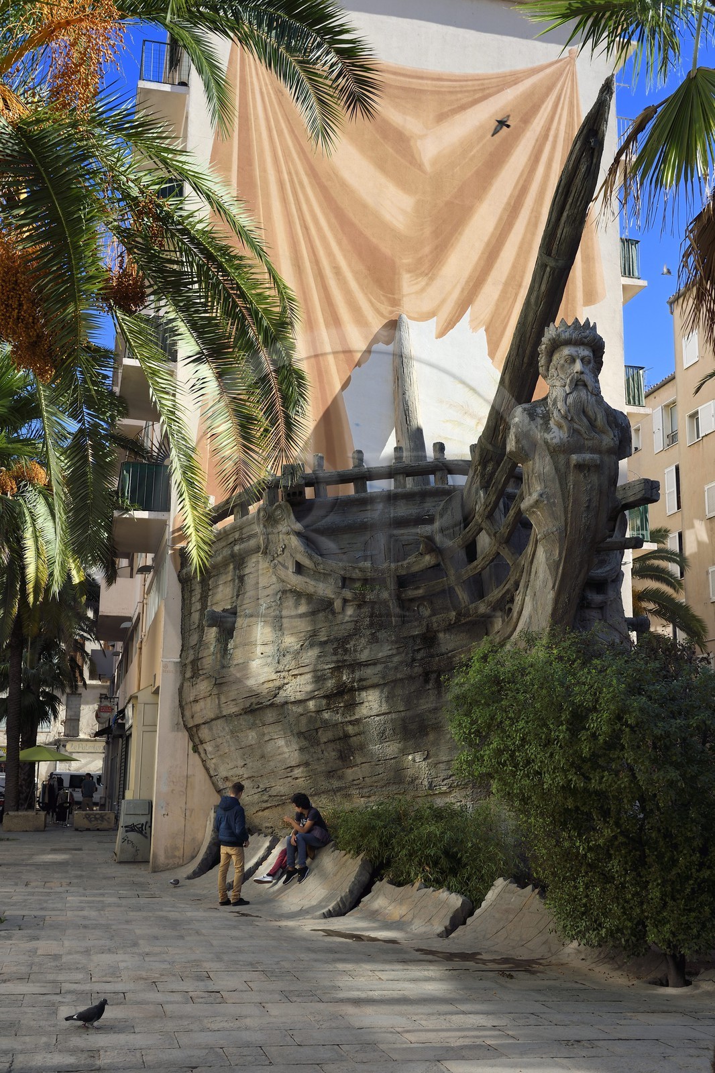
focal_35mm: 38
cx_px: 358
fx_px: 1132
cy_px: 536
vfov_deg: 50.7
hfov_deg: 35.0
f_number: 7.1
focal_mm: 38
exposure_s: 1/250
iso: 200
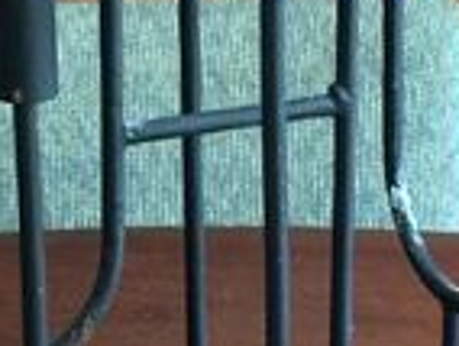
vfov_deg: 7.8
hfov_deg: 10.4
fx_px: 2524
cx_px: 233
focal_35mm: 190
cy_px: 163
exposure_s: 1/30
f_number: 2.2
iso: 160
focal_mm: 4.12
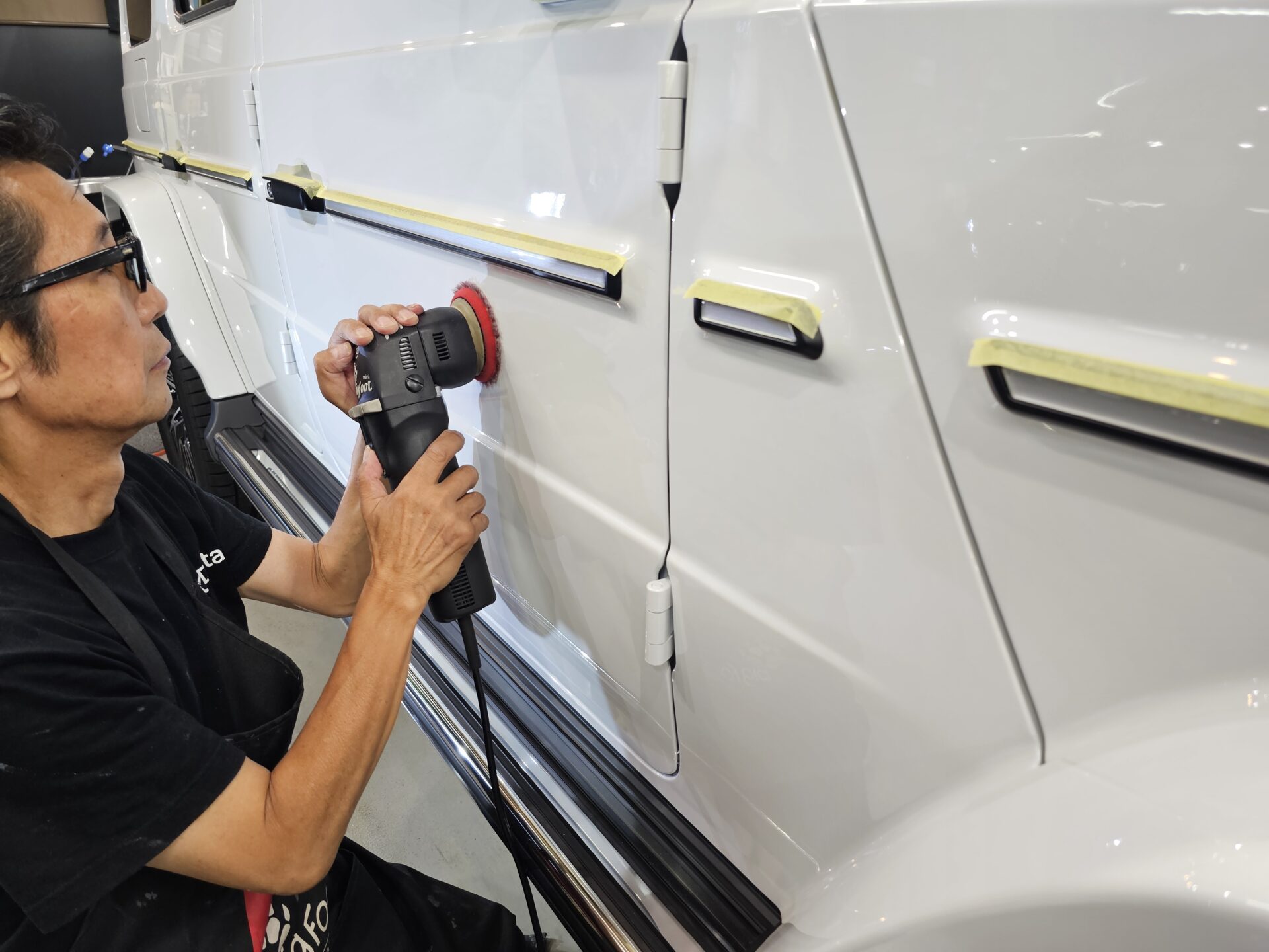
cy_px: 476
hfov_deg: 73.9
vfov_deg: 58.9
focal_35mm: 23
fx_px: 843
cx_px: 634
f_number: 1.7
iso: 125
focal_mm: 6.3
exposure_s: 1/65.3
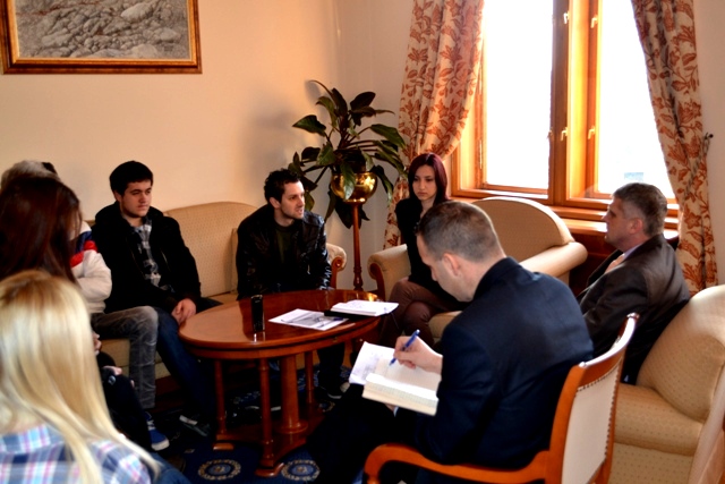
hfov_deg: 49.5
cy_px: 242
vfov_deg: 34.2
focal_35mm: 39
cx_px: 362
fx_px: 786
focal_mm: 26
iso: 400
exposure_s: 1/60
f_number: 4.2
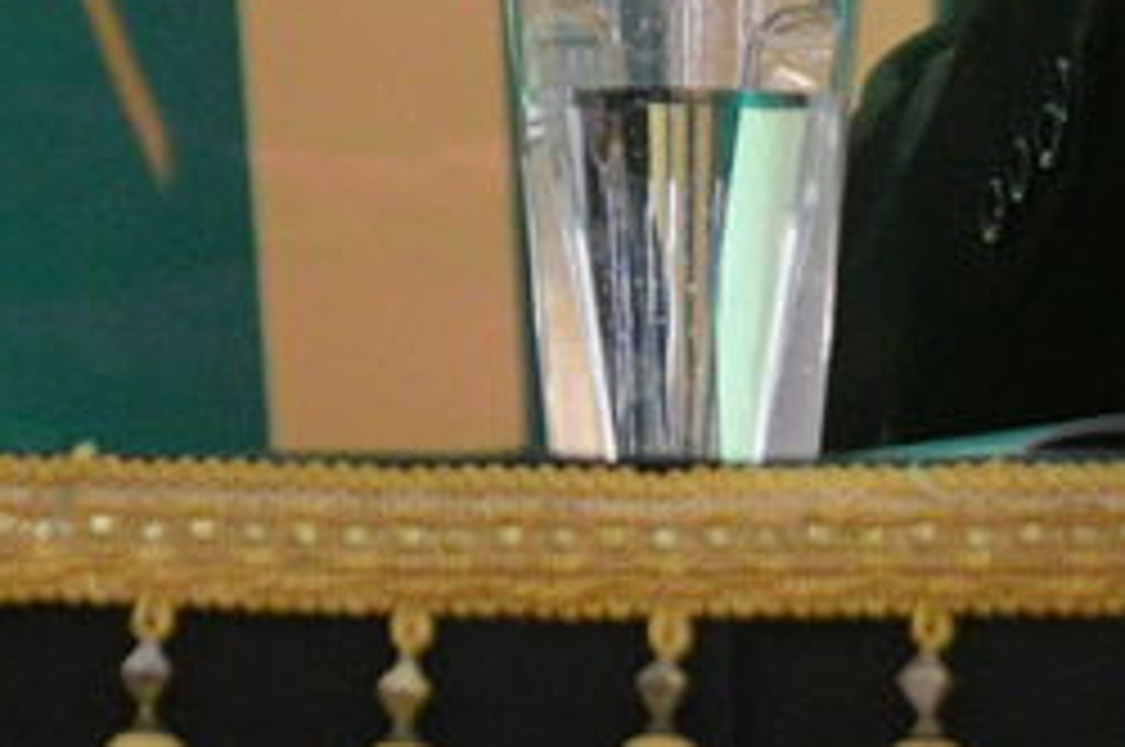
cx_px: 288
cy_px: -1024
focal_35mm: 588
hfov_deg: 3.5
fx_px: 18351
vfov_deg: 2.3
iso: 2500
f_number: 4.5
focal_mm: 70
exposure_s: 1/320
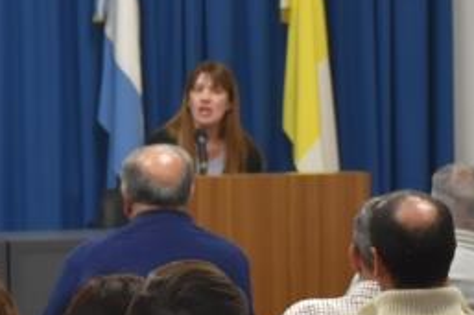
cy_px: 198
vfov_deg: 5.5
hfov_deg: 8.2
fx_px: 3303
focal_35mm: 251
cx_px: 196
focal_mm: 42
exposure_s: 1/125
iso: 1600
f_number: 5.6
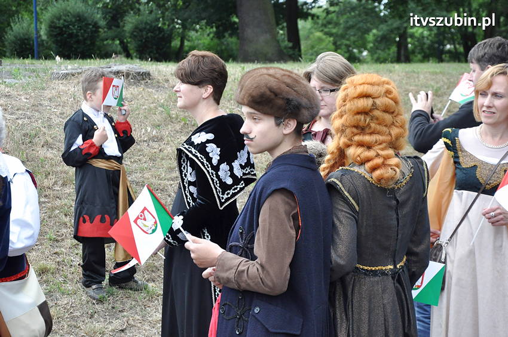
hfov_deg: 20.6
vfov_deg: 13.8
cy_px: 168
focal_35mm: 99
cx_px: 254
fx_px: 1396
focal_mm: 66
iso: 1250
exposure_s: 1/800
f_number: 7.1
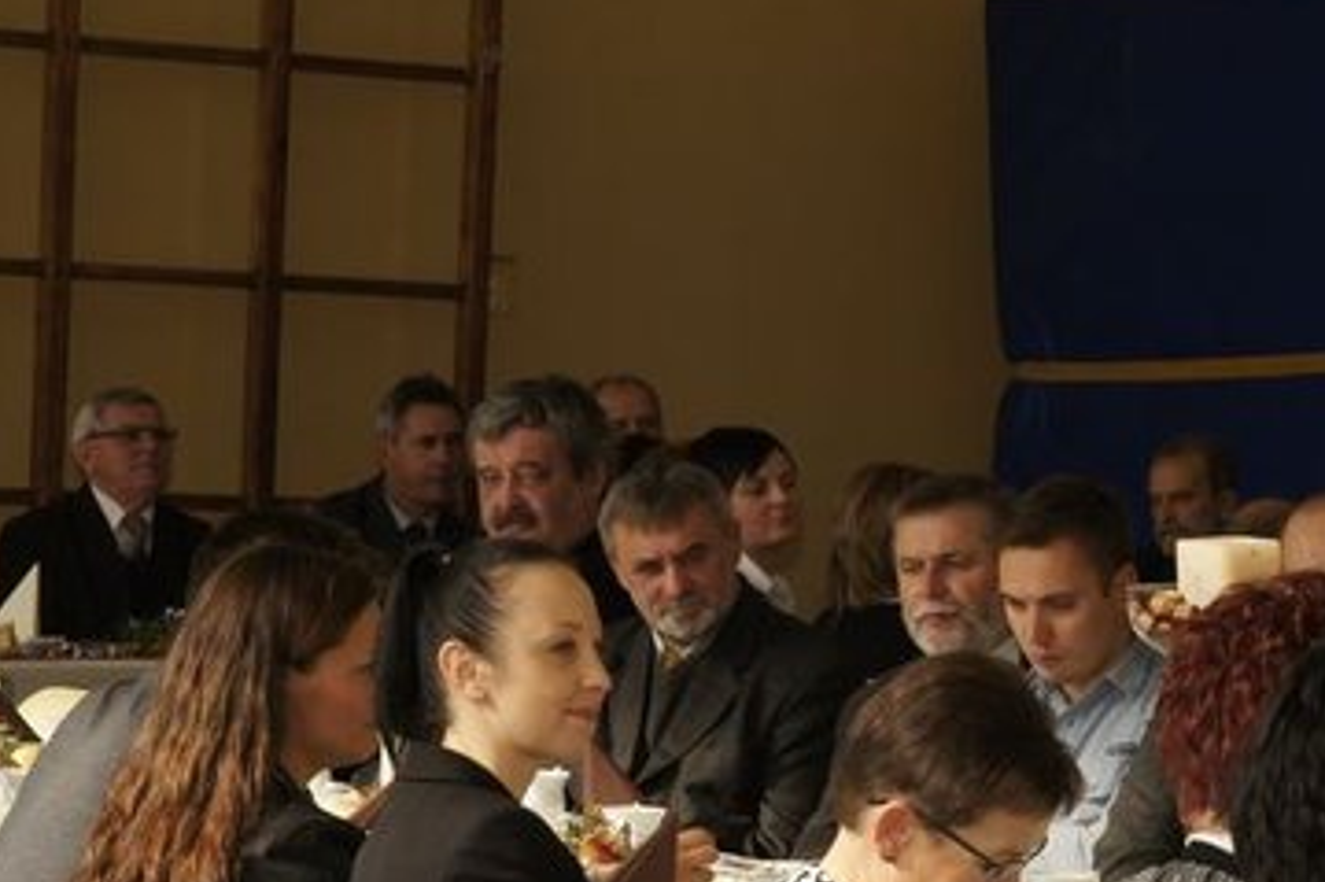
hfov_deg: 10.8
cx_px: 1181
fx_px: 6990
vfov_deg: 7.2
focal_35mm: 190
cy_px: 635
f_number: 11
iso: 400
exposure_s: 1/160
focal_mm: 70
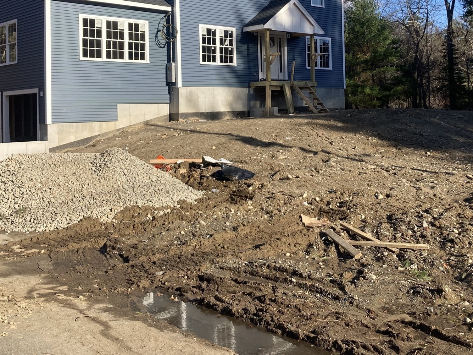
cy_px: 94
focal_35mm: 43
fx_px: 587
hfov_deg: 43.7
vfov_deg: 33.0
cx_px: 281
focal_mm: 3.99
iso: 20
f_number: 1.8
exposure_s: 1/1372
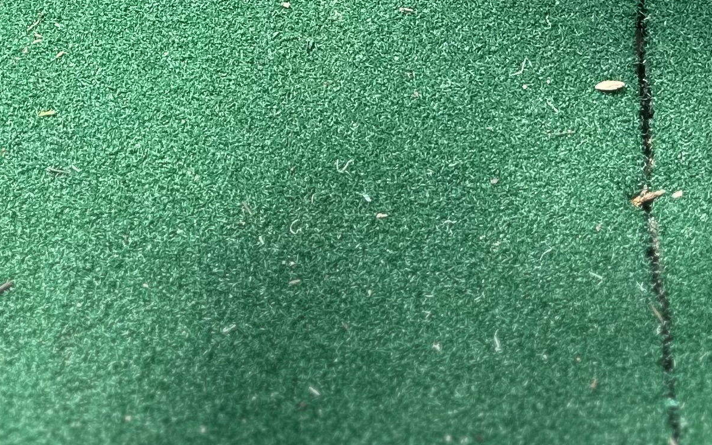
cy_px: -504
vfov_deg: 12.8
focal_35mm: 86
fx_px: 1668
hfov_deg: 24.0
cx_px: 260
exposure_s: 1/1916
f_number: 1.78
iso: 80
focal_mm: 6.86
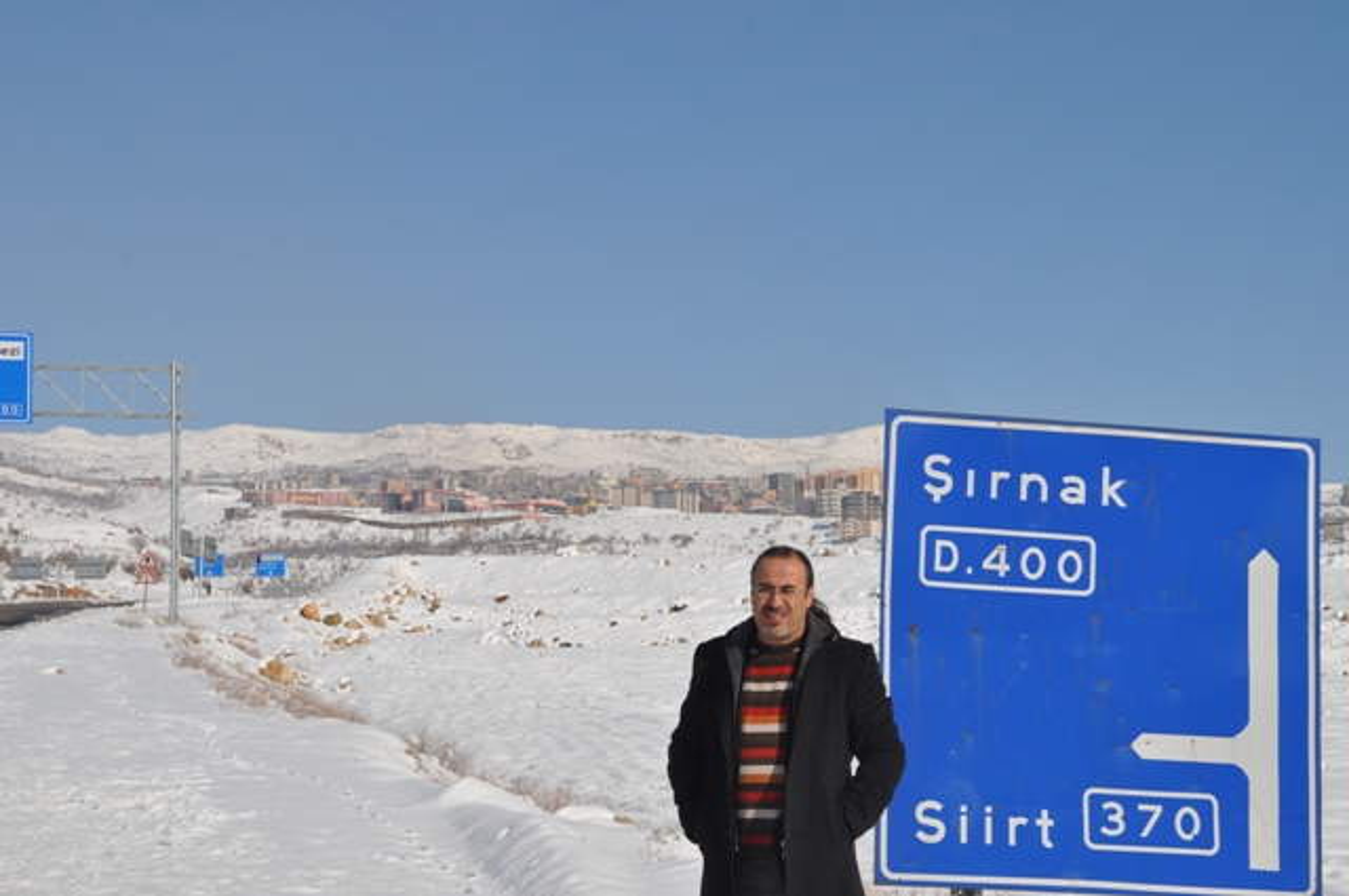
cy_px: 448
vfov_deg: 18.9
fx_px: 2695
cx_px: 674
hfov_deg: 28.1
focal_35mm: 72
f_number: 11
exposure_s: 1/500
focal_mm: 48
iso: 200
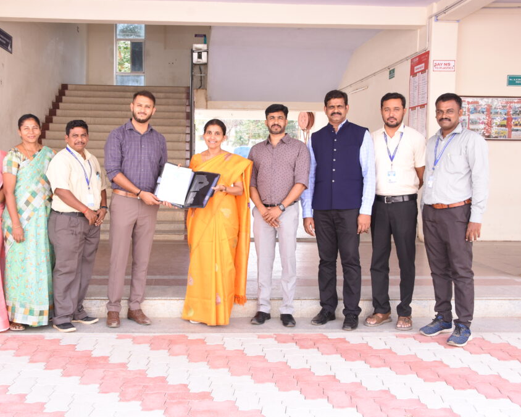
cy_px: 207
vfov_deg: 36.5
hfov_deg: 44.6
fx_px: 632
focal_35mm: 41
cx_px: 217
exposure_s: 1/200
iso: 800
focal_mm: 24
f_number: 8
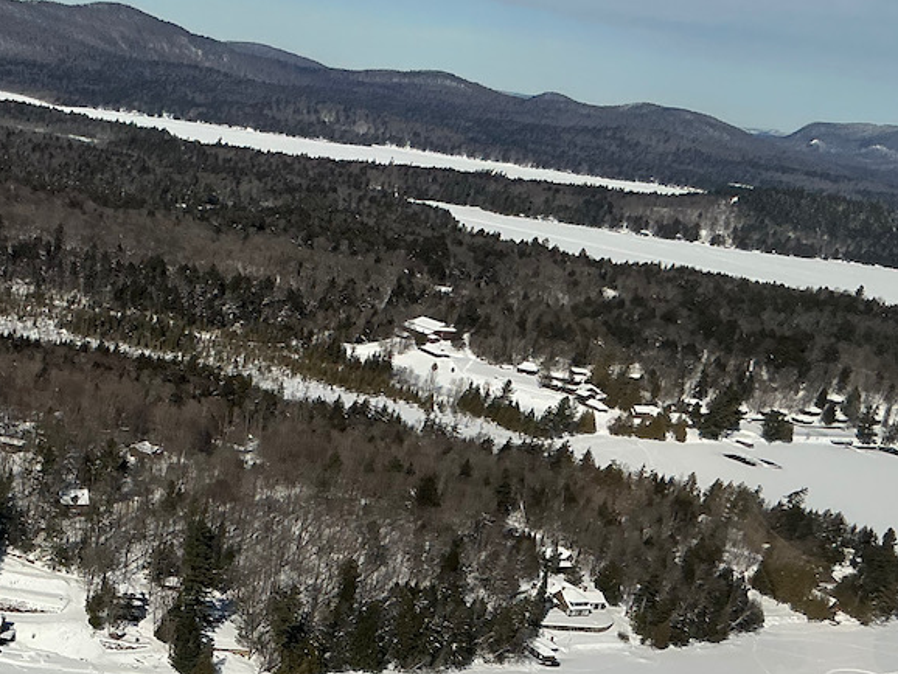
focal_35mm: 62
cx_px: 168
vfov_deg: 22.7
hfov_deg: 30.4
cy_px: 682
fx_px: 1609
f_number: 1.8
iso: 25
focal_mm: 3
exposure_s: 1/6536
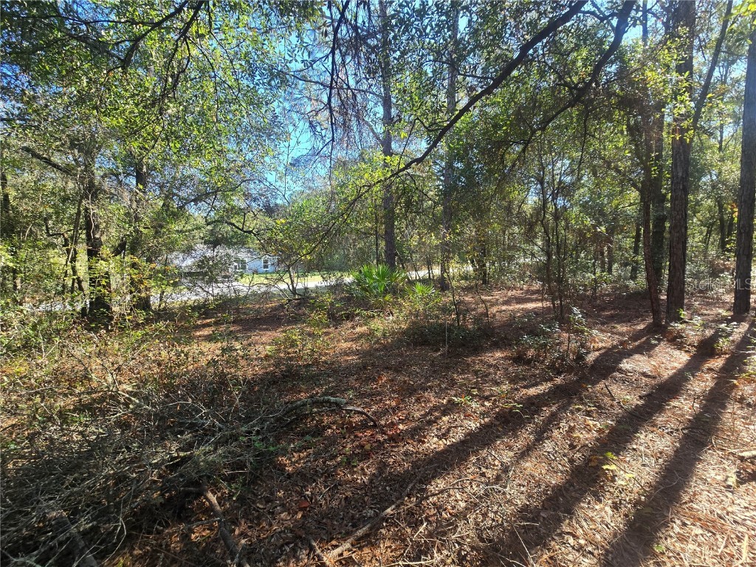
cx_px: 378
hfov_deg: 106.2
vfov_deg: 89.9
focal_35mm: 13
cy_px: 284
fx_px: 284
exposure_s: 1/300
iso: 50
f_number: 2.2
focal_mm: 2.2
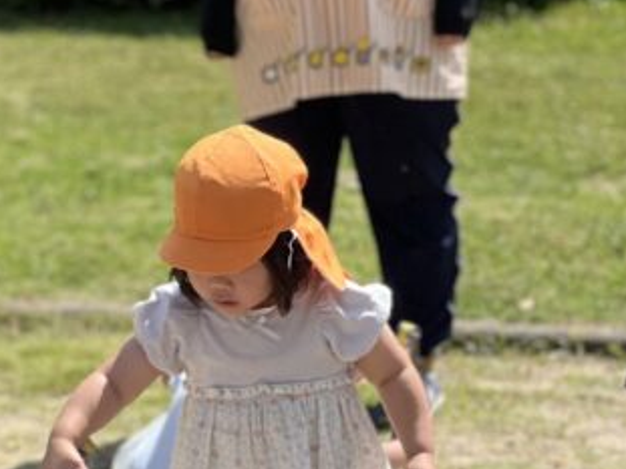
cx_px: 52
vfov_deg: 7.7
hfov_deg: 10.4
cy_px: 545
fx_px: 3435
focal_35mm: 190
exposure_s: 1/564
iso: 32
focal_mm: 9
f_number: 2.8
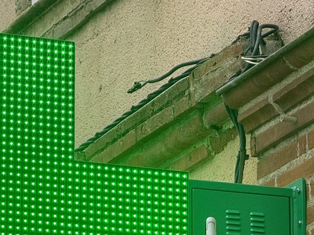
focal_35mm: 292
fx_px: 2649
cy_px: 243
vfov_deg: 5.1
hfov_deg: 6.8
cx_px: 148
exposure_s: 1/122
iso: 50
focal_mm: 15.66
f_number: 2.8
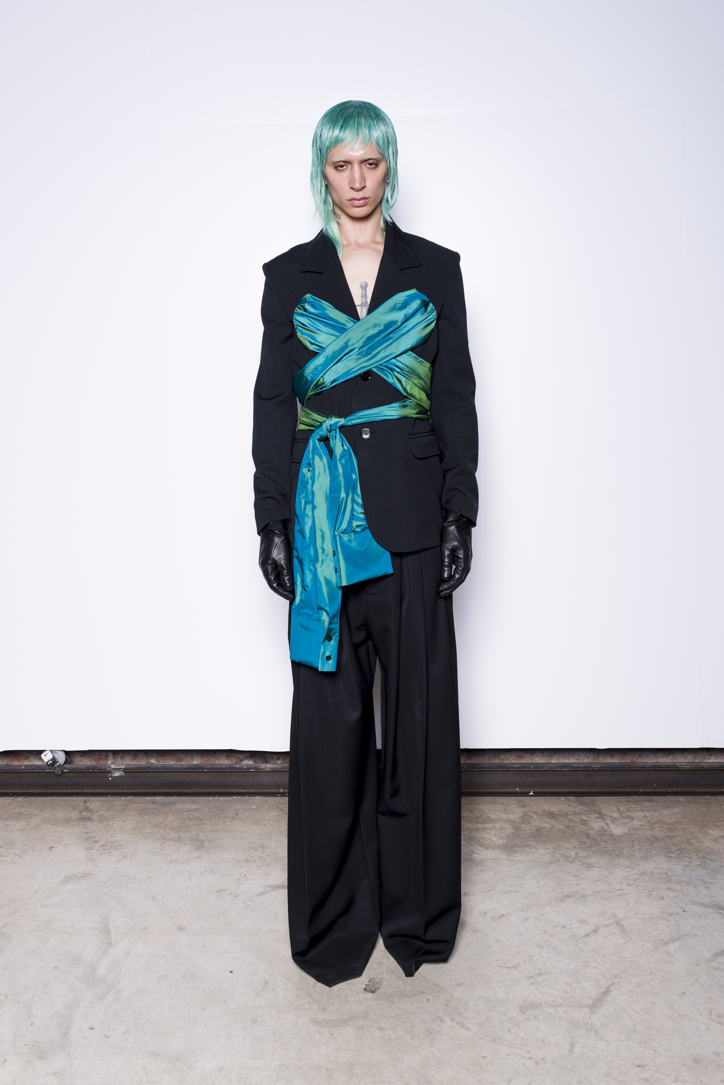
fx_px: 723
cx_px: 362
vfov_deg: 73.7
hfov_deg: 53.2
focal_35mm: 24
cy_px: 542
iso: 250
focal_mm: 24
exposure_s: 1/160
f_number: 9
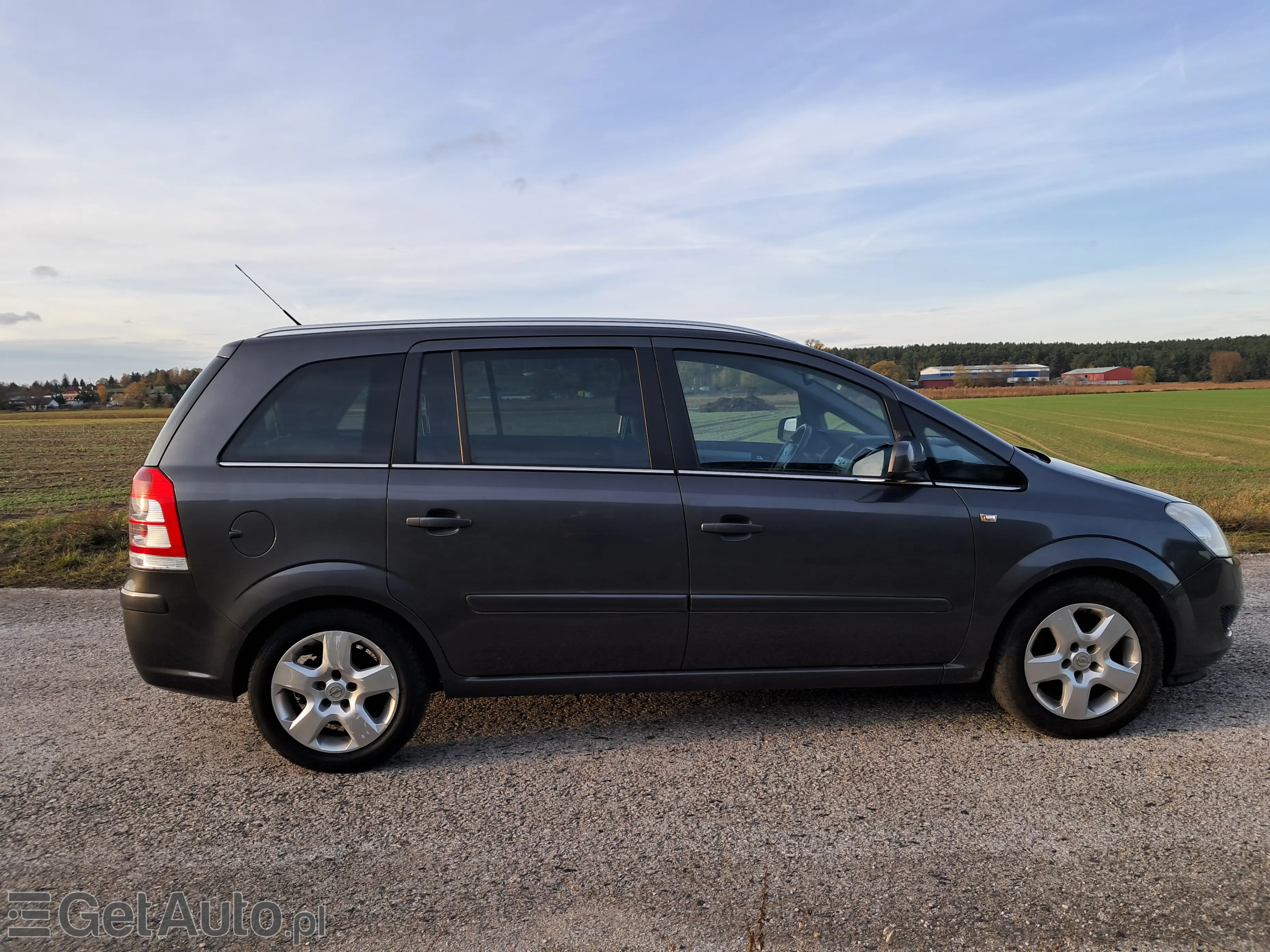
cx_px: 635
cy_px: 476
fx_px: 991
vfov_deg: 51.4
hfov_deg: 65.3
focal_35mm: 27
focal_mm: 4
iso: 50
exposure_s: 1/160
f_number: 1.8
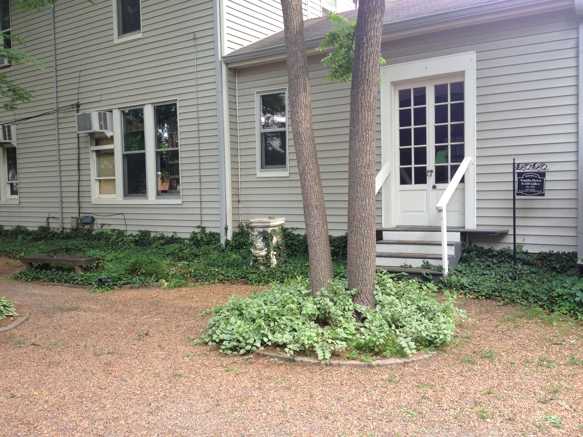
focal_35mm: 35
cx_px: 292
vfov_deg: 40.7
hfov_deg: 52.6
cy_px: 218
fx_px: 589
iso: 64
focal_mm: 4.28
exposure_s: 1/120
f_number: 2.4
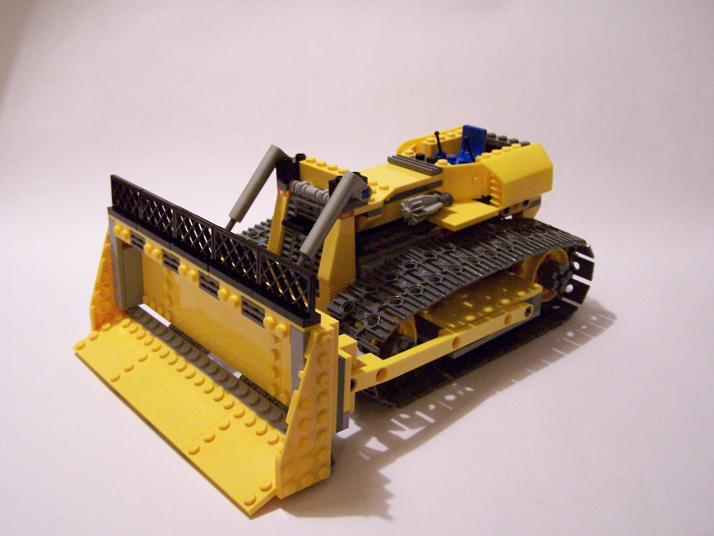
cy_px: 268
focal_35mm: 38
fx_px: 784
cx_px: 357
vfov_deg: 37.7
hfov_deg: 49.0
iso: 400
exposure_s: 1/20
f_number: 2.8
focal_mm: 6.3
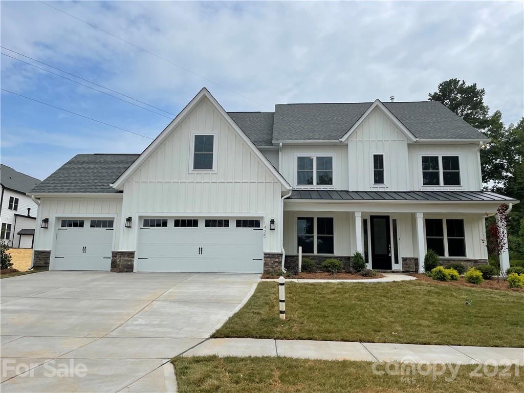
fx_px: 394
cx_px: 262
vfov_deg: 53.1
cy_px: 196
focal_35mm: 26
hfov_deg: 67.3
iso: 32
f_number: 1.6
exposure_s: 1/6135
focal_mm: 4.2
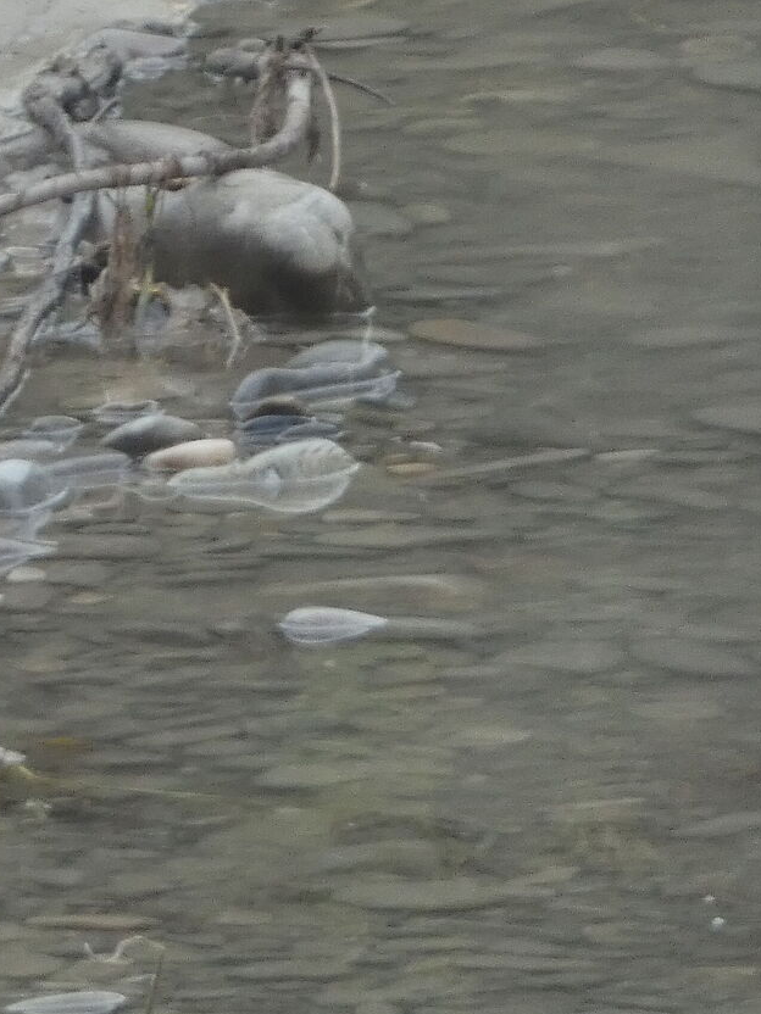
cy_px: 374
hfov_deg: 0.4
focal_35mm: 3462
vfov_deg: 0.6
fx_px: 101478
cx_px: -306
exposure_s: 1/125
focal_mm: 215
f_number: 5.9
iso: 250
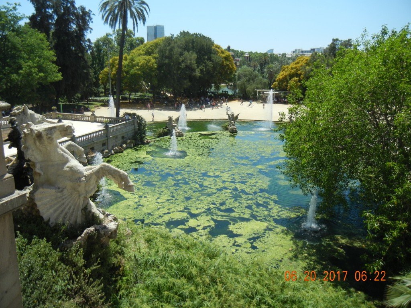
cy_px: 154
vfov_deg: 46.8
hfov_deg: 60.0
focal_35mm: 30
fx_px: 356
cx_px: 206
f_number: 7
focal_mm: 5.4
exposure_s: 1/325
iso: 160
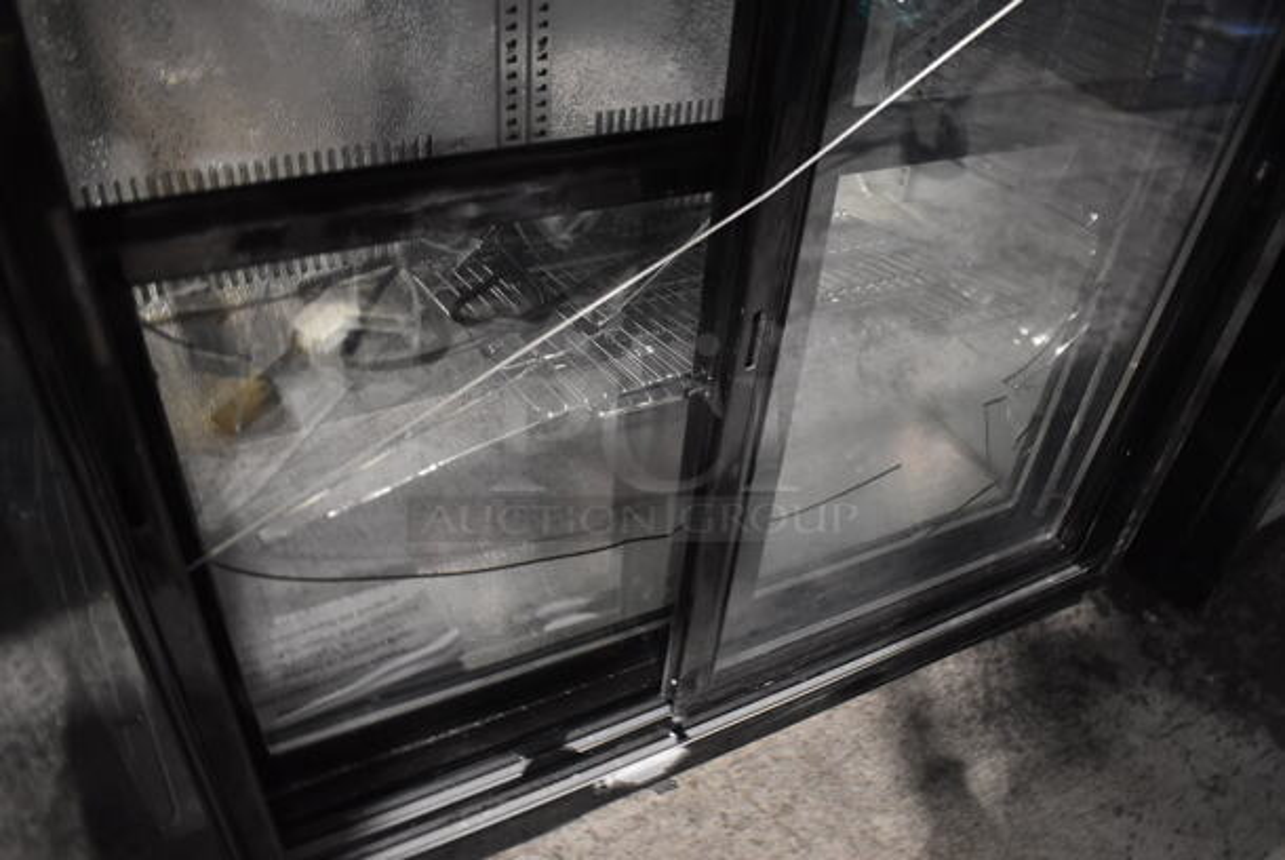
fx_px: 965
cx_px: 642
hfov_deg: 67.3
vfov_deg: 48.0
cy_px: 430
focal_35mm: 27
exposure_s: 1/30
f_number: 3.5
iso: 2200
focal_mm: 18
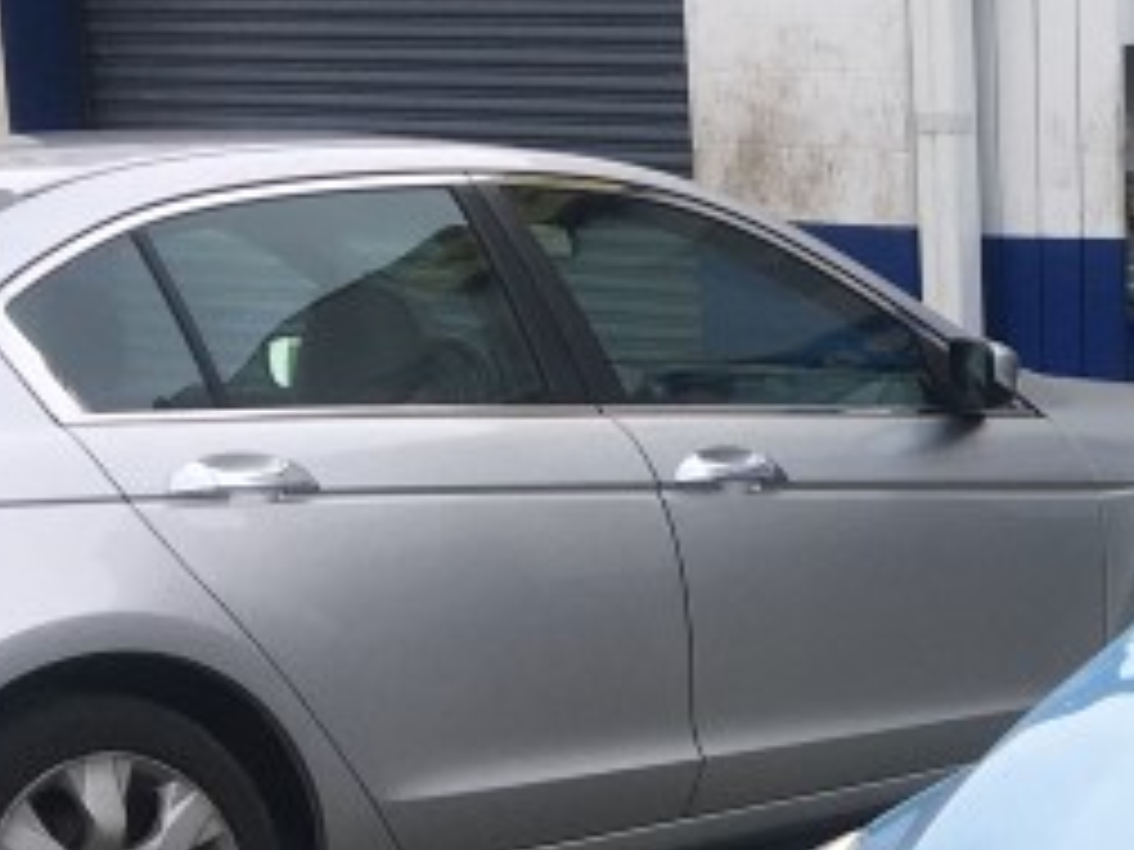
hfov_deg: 15.3
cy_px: 1142
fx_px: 3866
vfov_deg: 12.1
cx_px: 1737
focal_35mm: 118
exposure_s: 1/569
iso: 25
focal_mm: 4.15
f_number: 2.2
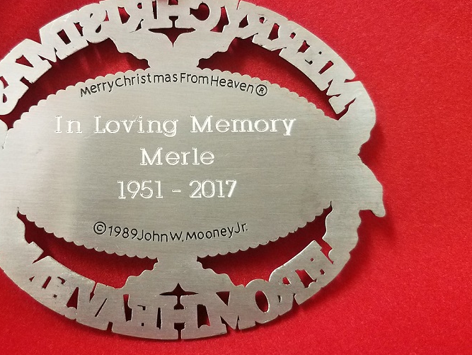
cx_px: 179
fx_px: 450
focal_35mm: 33
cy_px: 143
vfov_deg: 42.8
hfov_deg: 54.7
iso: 250
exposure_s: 1/17
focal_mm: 4.2
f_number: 1.7
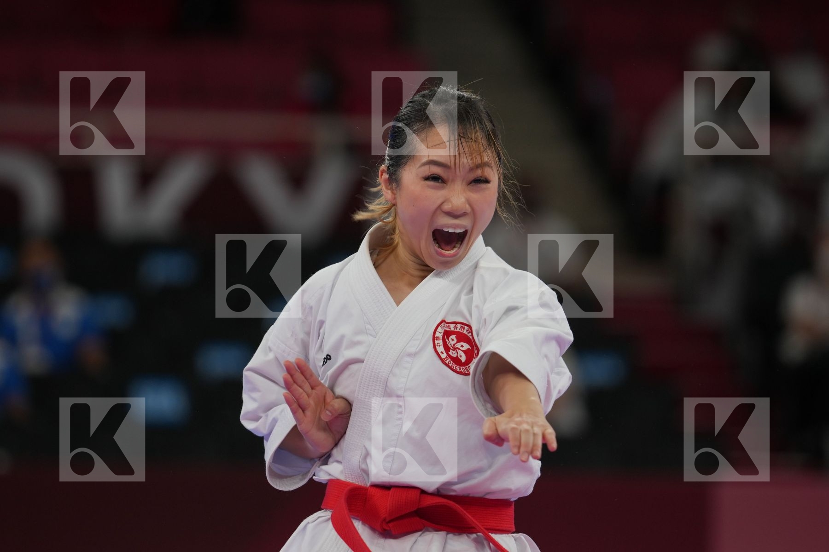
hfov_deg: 6.9
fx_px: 6908
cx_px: 414
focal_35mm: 300
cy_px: 276
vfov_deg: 4.6
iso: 200
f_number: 2.8
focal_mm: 200
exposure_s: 1/500
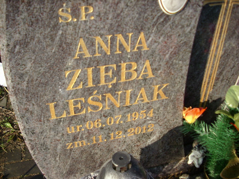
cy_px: 90
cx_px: 120
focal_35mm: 37
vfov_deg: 38.7
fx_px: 255
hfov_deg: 50.1
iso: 50
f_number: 2.8
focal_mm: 6.2
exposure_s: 1/478
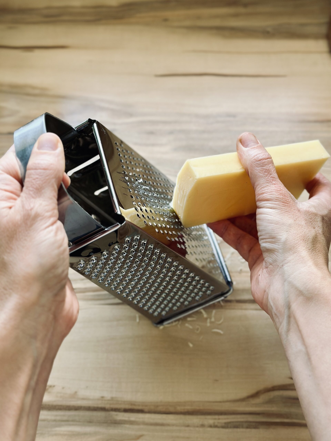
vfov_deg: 39.7
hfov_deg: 30.3
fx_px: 612
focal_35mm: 48
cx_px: 166
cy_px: 220
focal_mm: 6.86
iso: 125
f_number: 1.78
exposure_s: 1/66
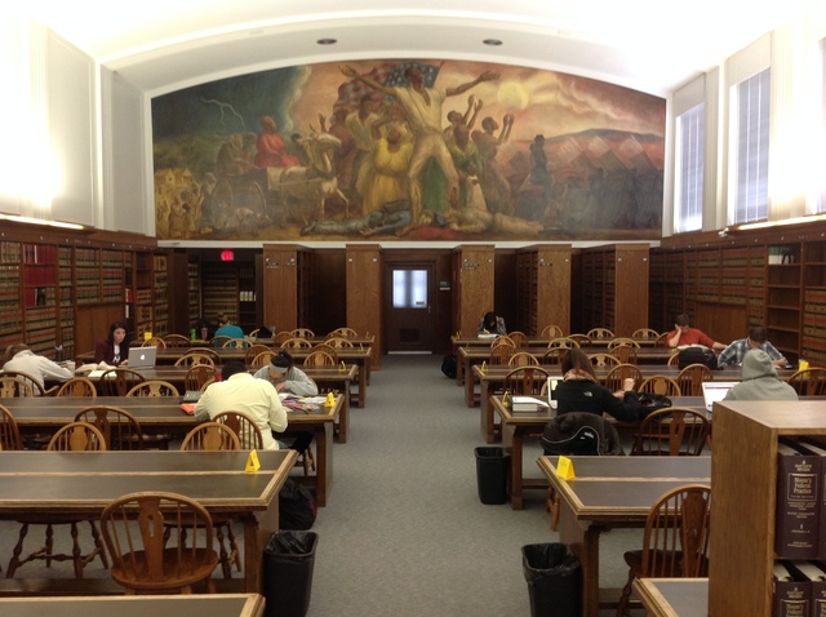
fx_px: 834
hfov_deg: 52.7
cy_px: 308
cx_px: 413
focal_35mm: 35
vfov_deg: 40.6
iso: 100
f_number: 2.4
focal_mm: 4.28
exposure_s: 1/15
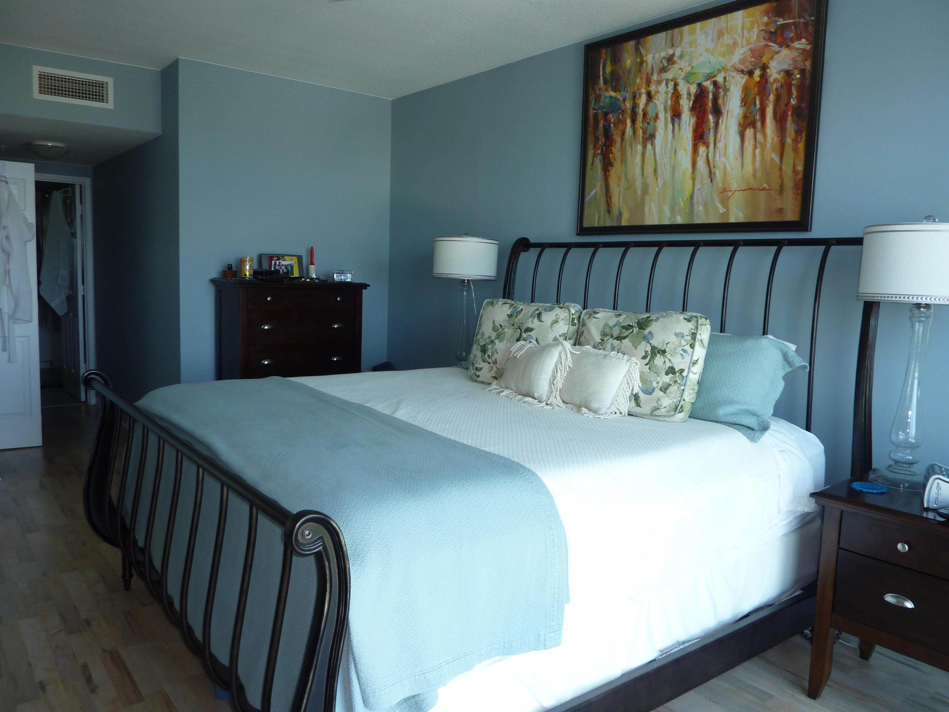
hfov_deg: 69.4
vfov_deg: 54.9
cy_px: 356
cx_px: 474
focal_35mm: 25
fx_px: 685
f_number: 3.3
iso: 100
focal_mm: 4.1
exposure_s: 1/30
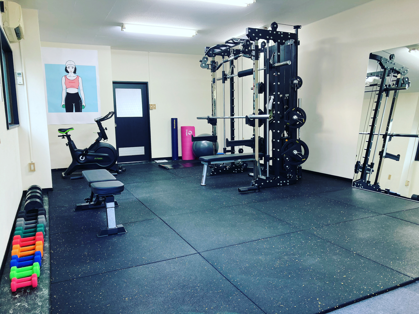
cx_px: 210
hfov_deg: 63.4
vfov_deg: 49.7
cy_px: 157
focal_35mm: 28
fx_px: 339
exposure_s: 1/50
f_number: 1.8
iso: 100
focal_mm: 3.99
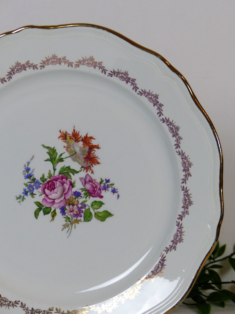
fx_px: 1276
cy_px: 157
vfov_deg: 14.0
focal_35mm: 141
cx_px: 118
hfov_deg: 10.5
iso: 160
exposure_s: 1/80
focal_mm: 23.1
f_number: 2.8
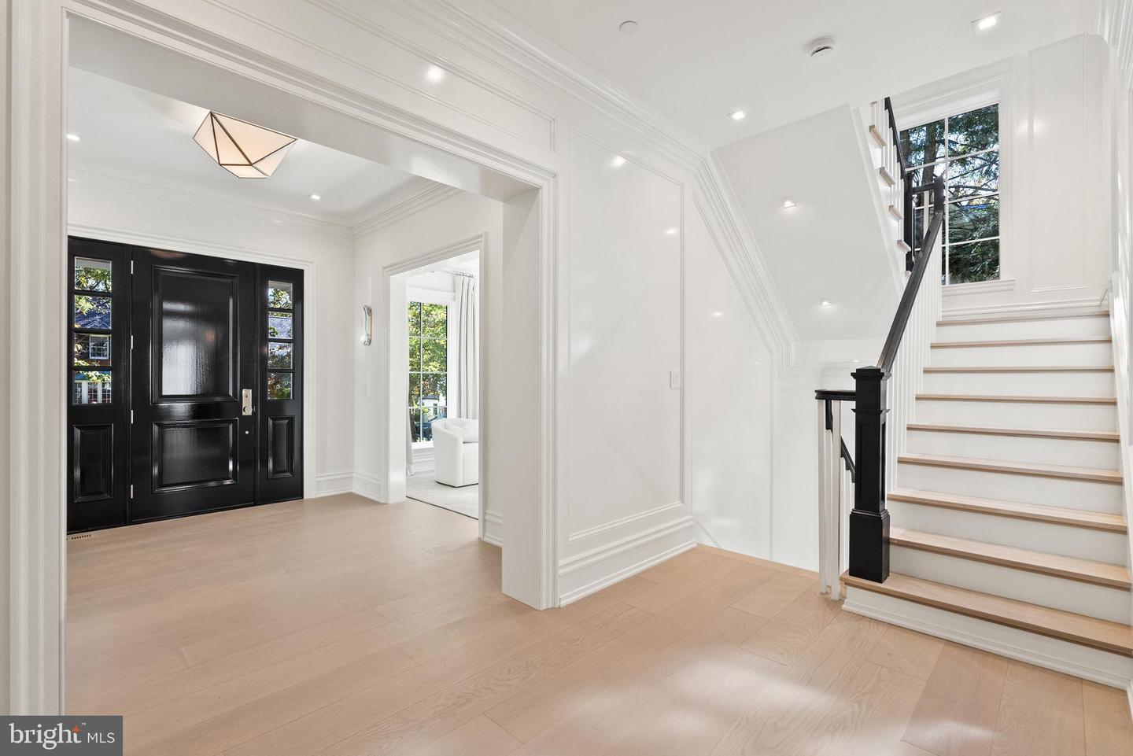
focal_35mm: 16
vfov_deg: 73.8
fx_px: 504
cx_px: 566
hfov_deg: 96.7
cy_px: 378
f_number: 5.6
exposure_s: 1/25
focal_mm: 16
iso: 800
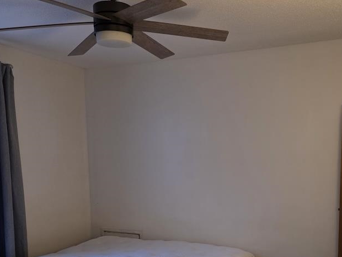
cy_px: 194
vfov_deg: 36.8
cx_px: 200
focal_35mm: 38
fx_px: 375
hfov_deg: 48.8
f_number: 1.7
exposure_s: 1/120
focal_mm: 6.3
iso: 250
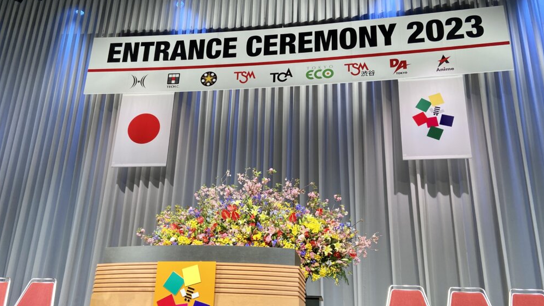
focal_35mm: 29
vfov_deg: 40.1
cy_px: 178
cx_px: 271
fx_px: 418
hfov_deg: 66.1
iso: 64
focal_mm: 4.25
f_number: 1.8
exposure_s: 1/100
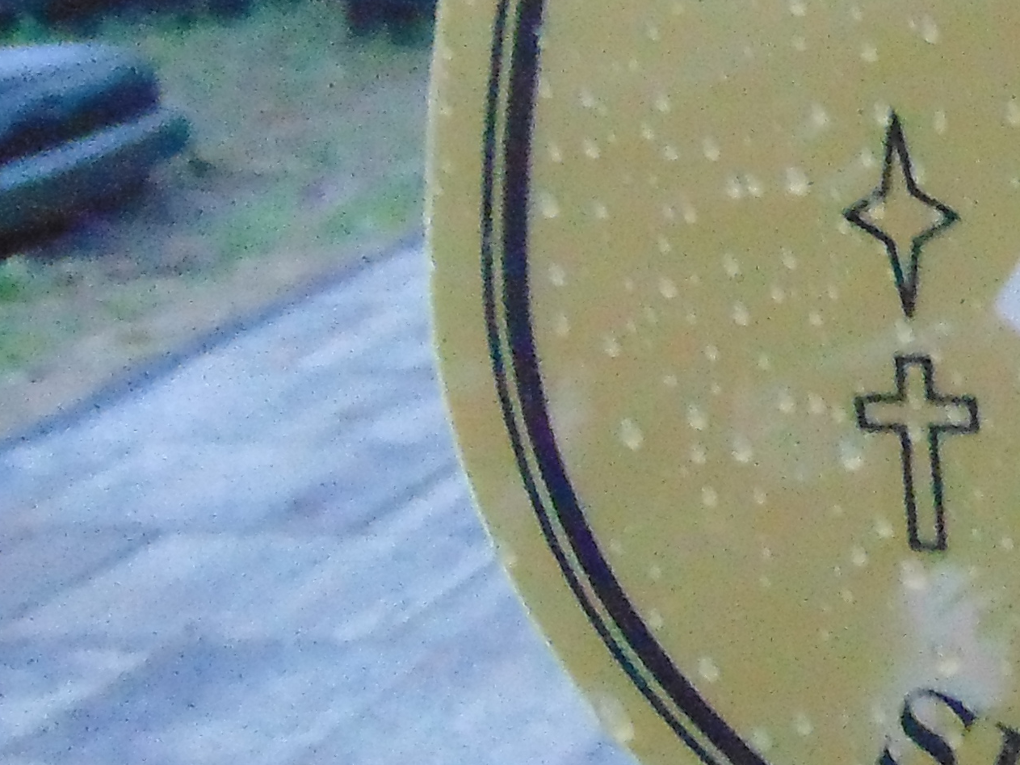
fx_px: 3005
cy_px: 145
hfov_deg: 17.4
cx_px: 1508
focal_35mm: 102
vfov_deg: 14.4
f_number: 3
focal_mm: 4.5
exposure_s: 1/30
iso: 800
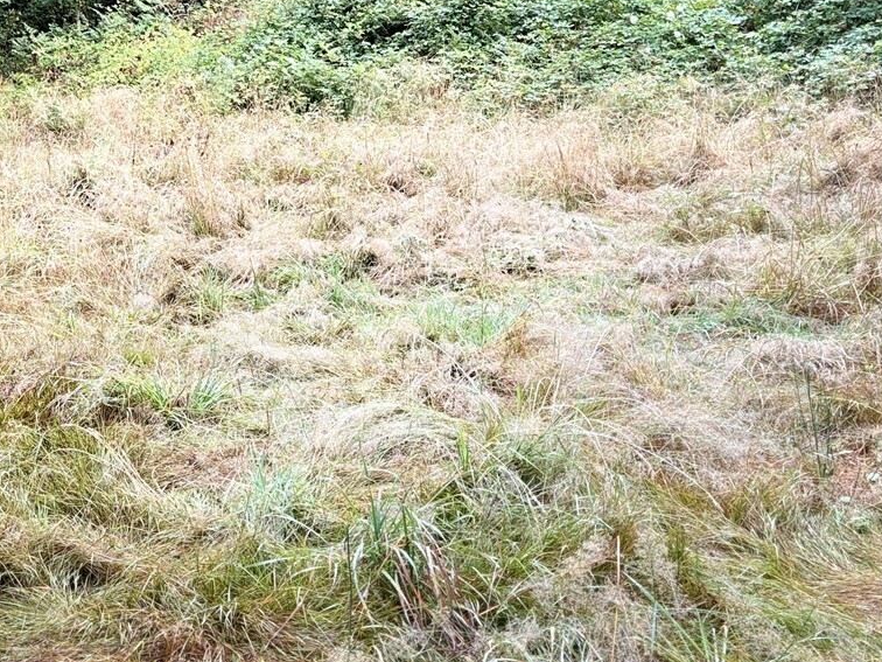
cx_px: 128
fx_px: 1401
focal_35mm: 55
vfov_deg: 26.4
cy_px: 202
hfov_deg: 33.5
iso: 40
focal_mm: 5.96
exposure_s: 1/173
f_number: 1.6
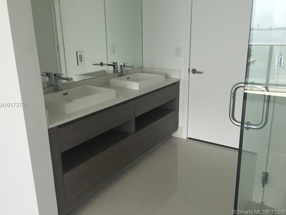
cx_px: 147
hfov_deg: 59.9
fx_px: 248
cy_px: 105
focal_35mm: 30
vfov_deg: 46.8
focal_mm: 4.15
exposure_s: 1/120
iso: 32
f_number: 2.2
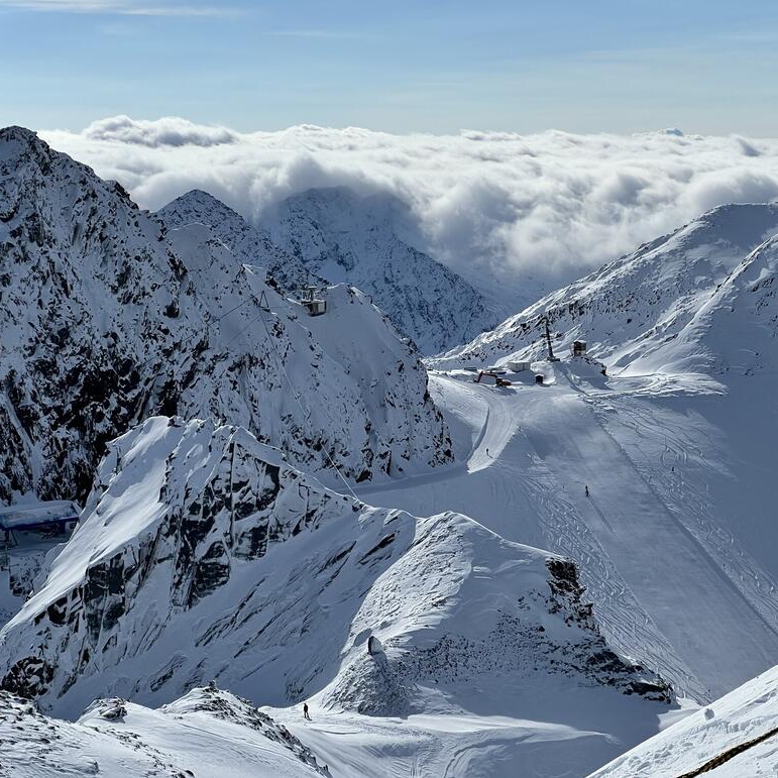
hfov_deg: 19.1
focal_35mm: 91
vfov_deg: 19.1
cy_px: 389
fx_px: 2314
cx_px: 491
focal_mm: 9
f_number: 2.8
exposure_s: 1/2801
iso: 25
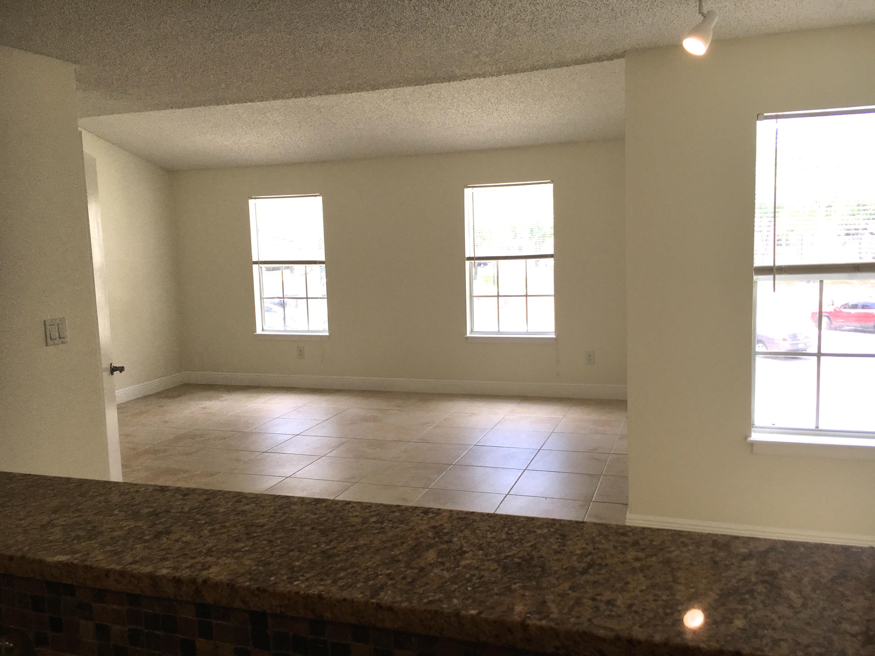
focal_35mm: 29
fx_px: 733
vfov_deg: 48.2
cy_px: 328
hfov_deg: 61.7
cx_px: 438
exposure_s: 1/120
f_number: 2.2
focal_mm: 4.15
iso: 32
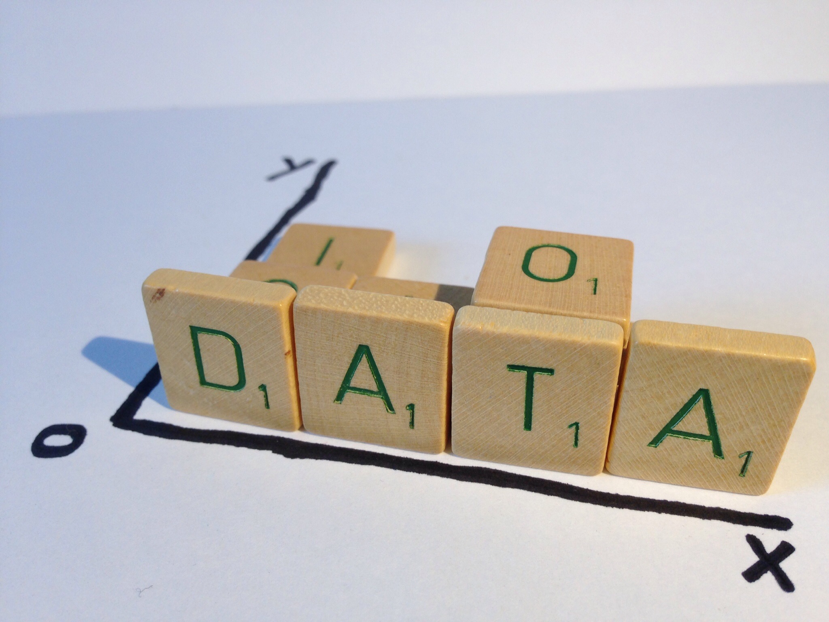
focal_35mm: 33
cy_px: 311
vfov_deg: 42.9
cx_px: 414
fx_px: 790
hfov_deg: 55.4
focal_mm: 4.12
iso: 50
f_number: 2.4
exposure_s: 1/60
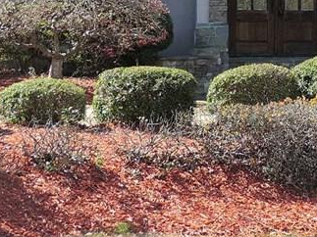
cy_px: -80
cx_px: 366
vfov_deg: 11.3
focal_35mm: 127
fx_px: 1163
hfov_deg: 15.1
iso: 80
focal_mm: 7.1
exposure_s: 1/250
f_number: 3.3
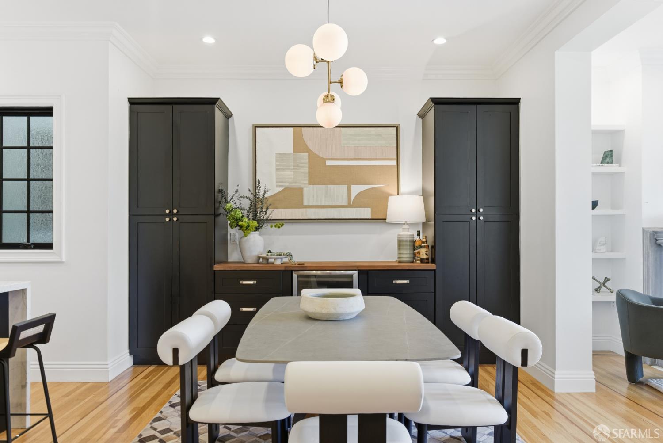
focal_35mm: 27
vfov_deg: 48.0
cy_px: 222
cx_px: 332
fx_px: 498
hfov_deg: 67.4
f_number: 8
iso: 100
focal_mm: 27
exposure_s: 1/15
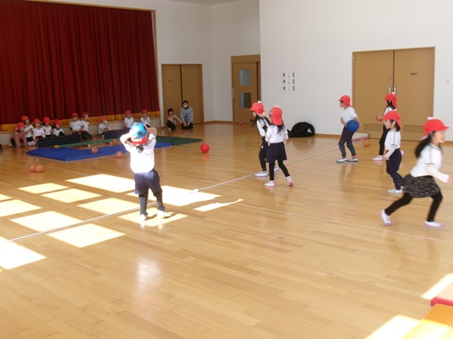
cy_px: 170
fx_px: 562
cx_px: 226
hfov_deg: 43.9
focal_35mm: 43
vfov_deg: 33.6
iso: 100
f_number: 4.7
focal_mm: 7.8
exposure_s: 1/125
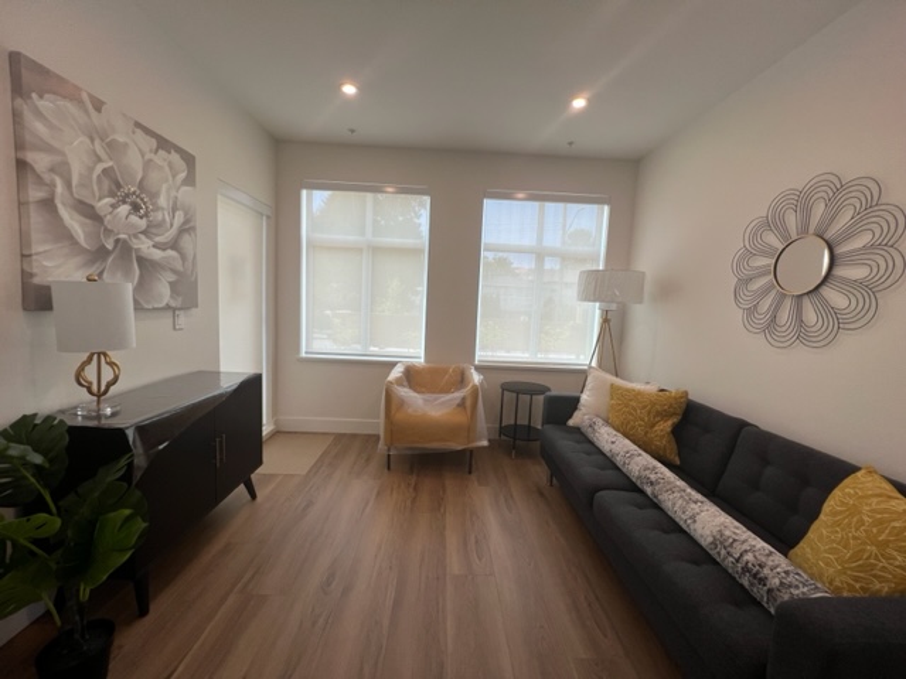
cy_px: 340
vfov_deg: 89.9
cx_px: 453
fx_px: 340
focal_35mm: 13
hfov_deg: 106.2
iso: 32
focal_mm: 1.57
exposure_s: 1/133
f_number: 1.8
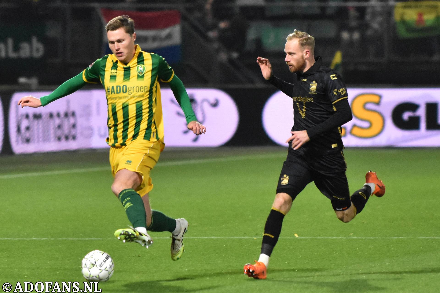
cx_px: 220
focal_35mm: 300
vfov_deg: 4.6
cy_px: 146
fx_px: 3666
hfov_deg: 6.9
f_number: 2.8
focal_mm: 200
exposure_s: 1/500
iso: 2500
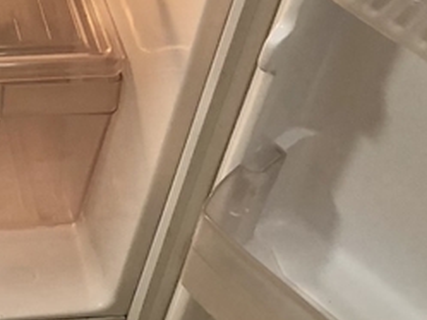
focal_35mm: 90
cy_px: -133
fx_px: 1111
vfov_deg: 15.4
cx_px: -117
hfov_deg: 20.1
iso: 40
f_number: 1.8
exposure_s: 1/17
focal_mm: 3.99
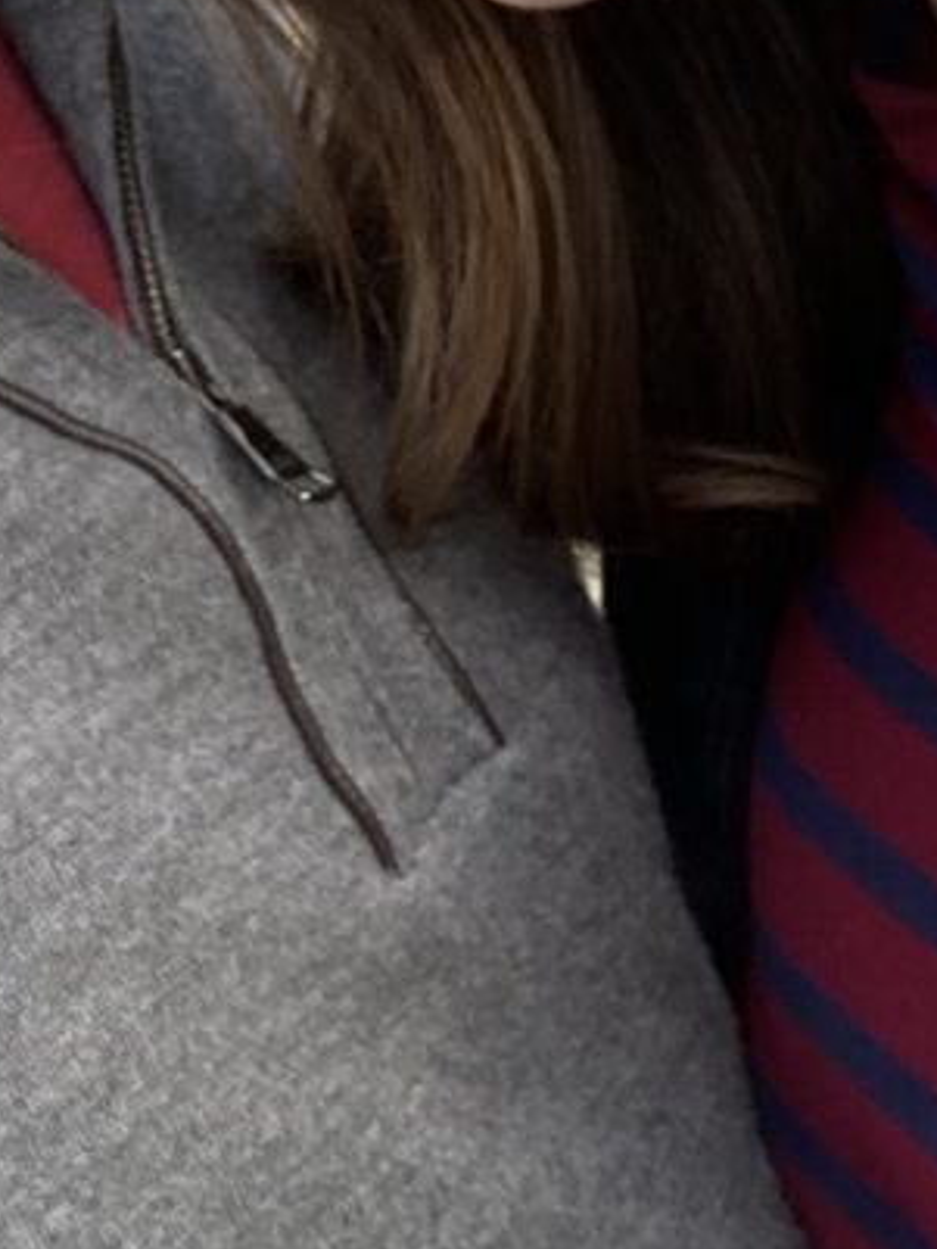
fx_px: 4148
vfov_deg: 14.7
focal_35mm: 115
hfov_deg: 12.5
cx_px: -296
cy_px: -1087
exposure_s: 1/145
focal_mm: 2.71
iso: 25
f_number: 2.2
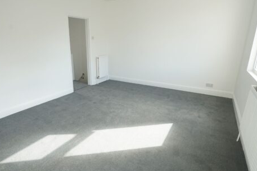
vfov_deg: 59.5
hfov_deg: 80.5
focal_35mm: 21
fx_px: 150
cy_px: 84
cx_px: 107
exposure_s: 1/100
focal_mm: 16
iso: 400
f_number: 5
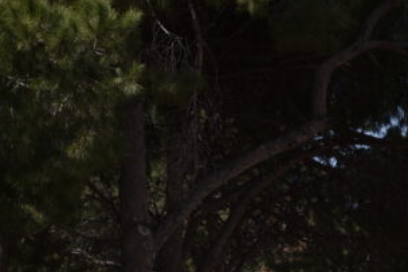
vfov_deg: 12.6
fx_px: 1145
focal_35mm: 101
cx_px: 285
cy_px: 455
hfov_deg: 20.1
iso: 100
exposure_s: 1/200
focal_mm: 30
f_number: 11
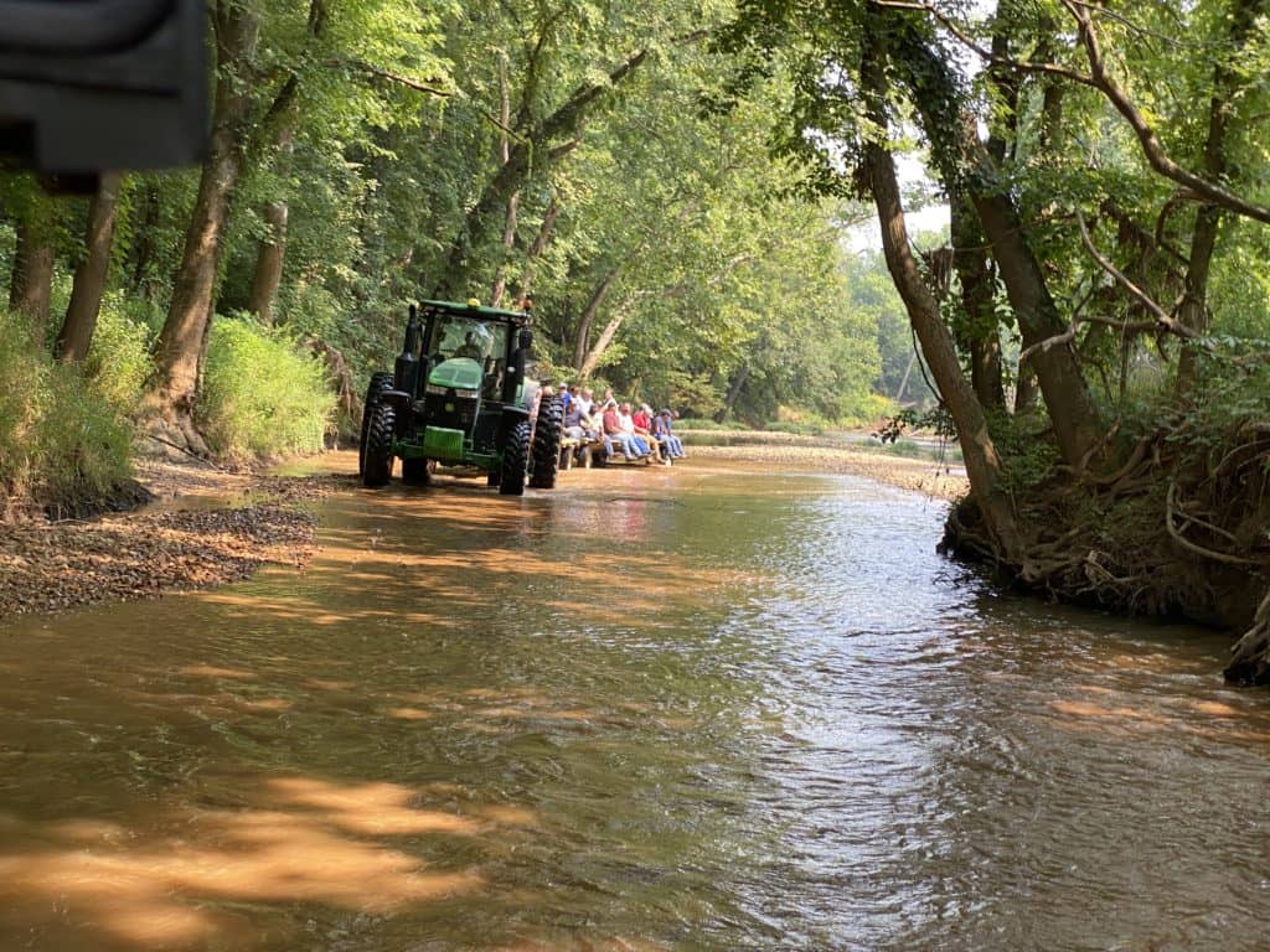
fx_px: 1908
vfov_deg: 28.0
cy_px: 476
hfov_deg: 36.8
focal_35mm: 52
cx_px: 635
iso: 32
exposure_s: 1/122
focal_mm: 6
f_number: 2
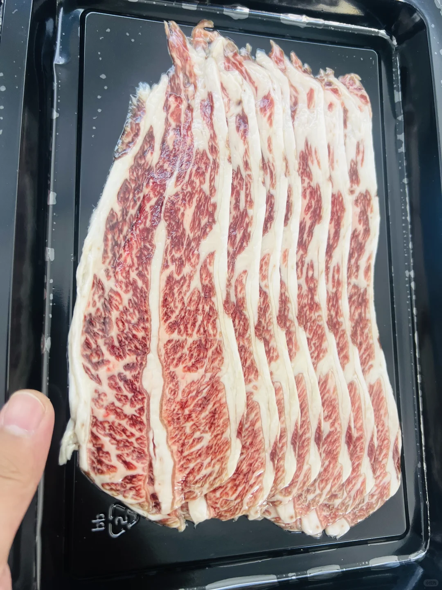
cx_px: 221
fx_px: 443
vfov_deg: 67.3
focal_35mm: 26
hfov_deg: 53.1
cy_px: 295
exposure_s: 1/121
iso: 100
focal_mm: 5.7
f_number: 1.5
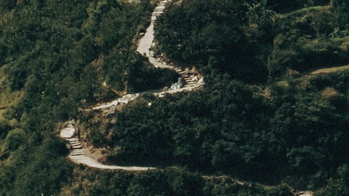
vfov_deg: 5.8
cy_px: -97
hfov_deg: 10.4
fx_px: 1925
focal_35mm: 208
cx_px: 142
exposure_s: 1/2200
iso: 320
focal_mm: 23
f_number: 4
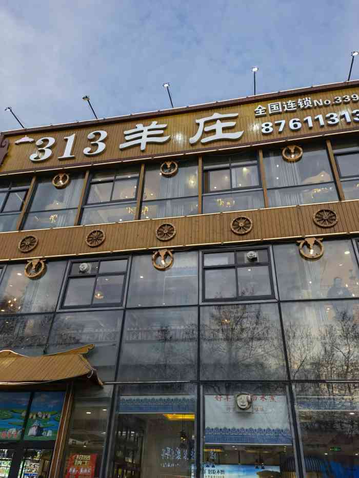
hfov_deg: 51.4
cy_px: 239
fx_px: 373
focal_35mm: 27
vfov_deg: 65.3
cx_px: 180
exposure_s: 1/909
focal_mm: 6.67
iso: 125
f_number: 1.9
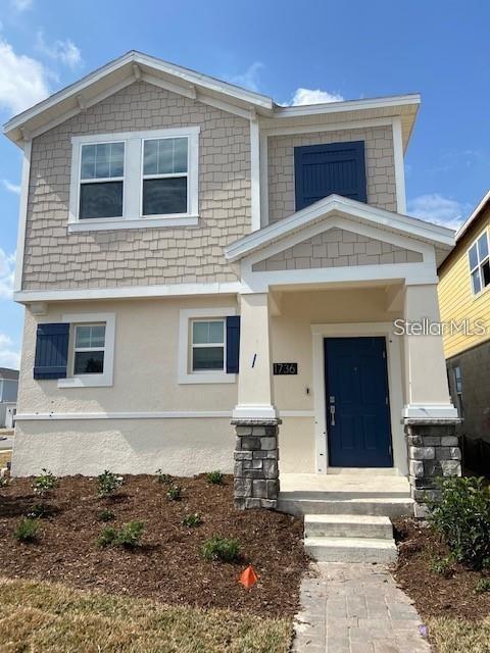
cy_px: 326
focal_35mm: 26
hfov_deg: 53.1
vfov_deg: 67.3
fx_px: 491
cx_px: 245
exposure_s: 1/3846
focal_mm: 4.25
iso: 32
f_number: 1.8
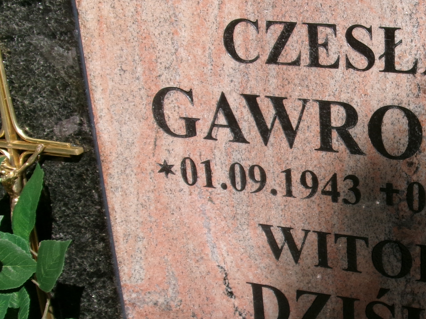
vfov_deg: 25.1
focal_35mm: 58
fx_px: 714
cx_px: 422
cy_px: 203
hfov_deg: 30.9
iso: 100
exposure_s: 1/100
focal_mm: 5.1
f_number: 10.8
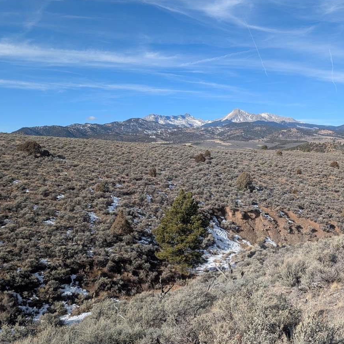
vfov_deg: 52.5
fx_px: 349
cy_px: 185
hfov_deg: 52.1
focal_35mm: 31
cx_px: 210
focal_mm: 6.9
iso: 22
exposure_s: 1/1005
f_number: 1.68
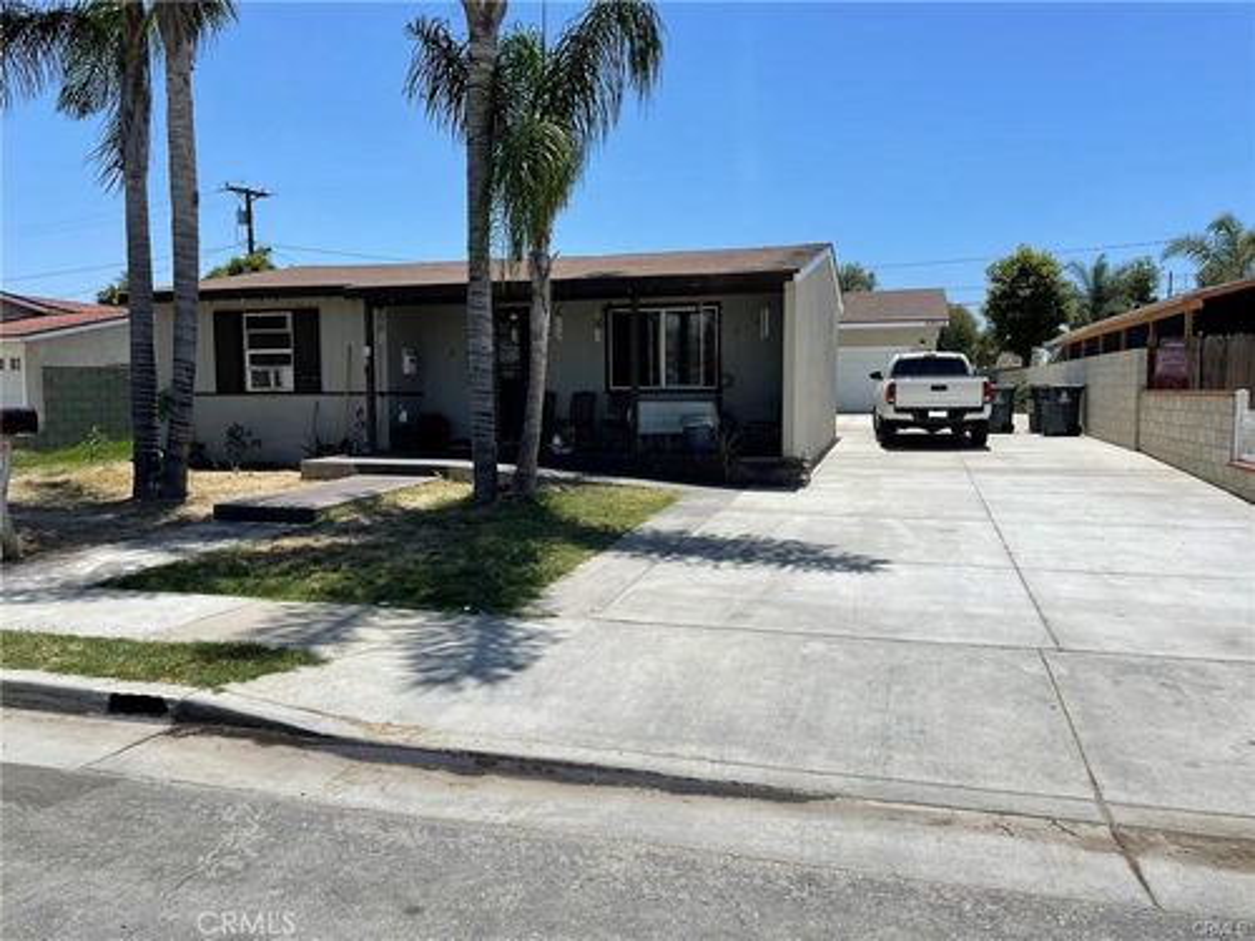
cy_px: 470
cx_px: 628
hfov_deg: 67.3
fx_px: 943
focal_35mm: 26
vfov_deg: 53.1
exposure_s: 1/4464
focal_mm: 4.2
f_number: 1.6
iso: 32
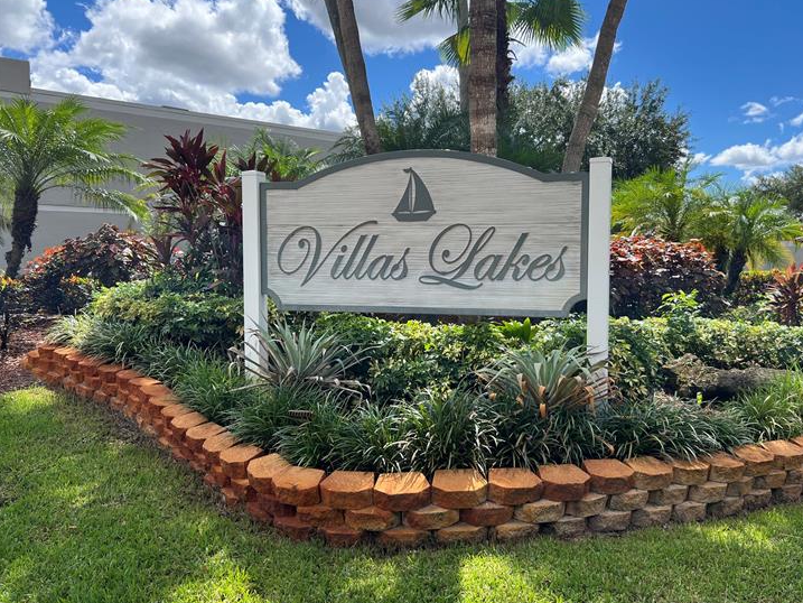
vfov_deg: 48.2
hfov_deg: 61.5
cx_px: 441
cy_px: 293
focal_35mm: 29
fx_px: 673
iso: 50
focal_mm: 5.7
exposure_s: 1/2695
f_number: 1.5
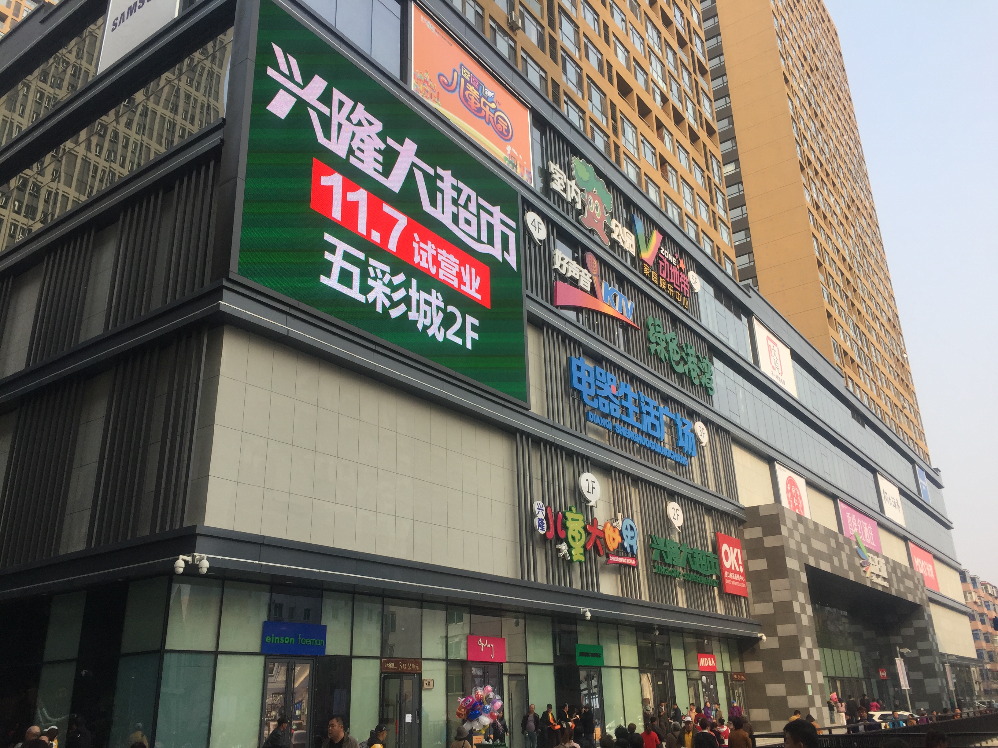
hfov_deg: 61.7
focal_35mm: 29
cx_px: 499
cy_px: 374
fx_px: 836
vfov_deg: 48.2
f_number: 2.2
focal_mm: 4.15
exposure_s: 1/706
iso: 32
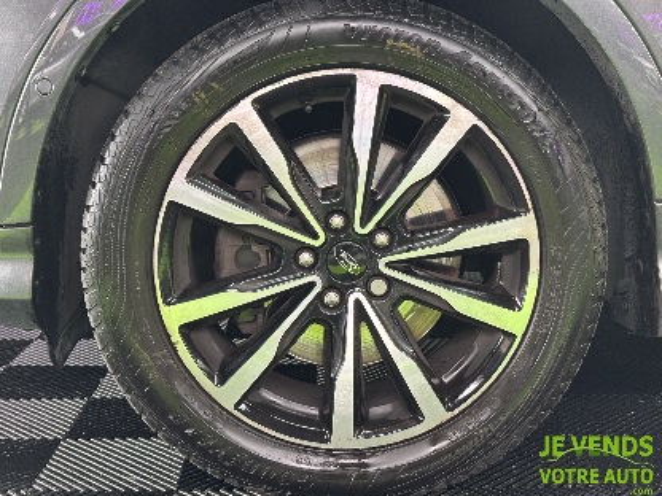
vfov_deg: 28.0
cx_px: 331
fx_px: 994
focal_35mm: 52
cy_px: 248
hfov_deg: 36.8
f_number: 1.6
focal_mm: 5.96
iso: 250
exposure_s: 1/33
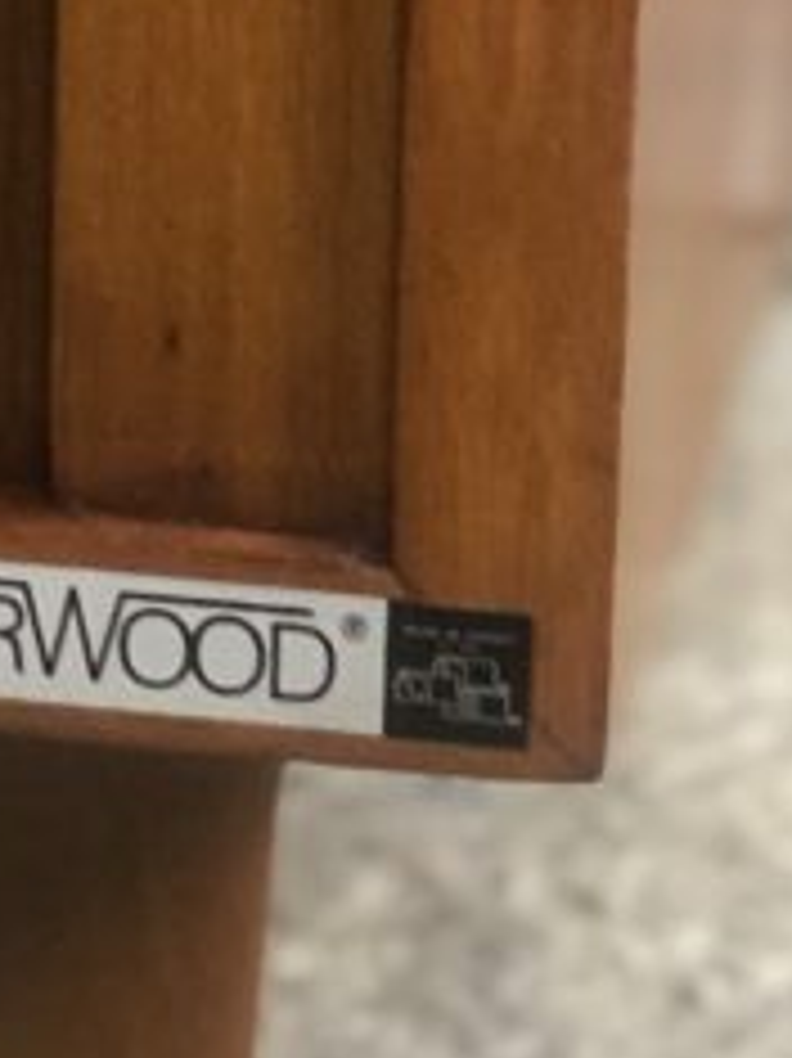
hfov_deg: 6.5
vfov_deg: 8.7
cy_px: 518
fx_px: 6931
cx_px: -189
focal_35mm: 227
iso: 160
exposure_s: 1/20
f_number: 2.4
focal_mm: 6
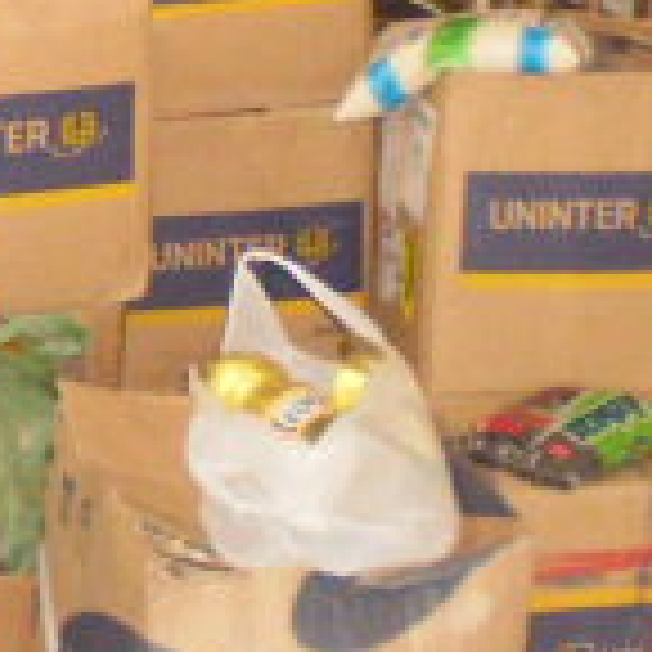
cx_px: -63
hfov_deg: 12.3
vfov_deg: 12.2
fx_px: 2983
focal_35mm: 140
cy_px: -81
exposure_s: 1/30
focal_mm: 6.3
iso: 500
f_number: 3.1
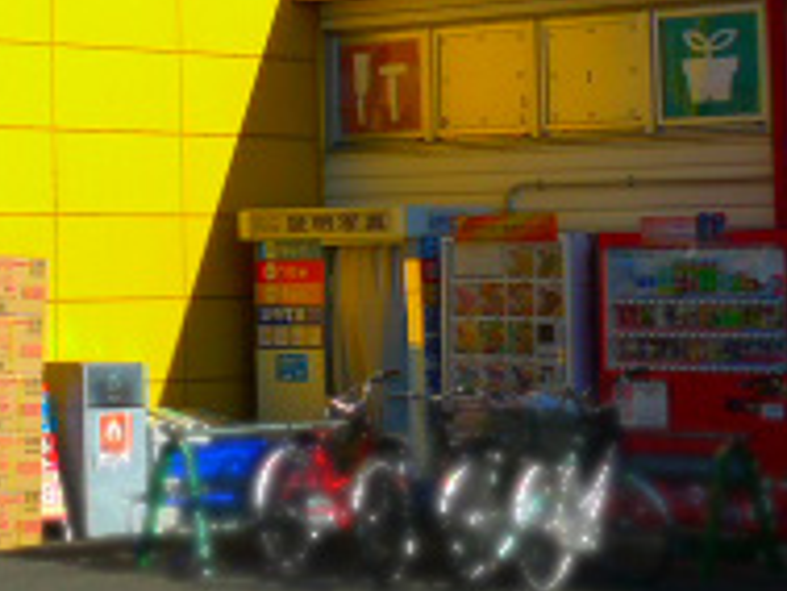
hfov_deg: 11.9
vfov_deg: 9.2
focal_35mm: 159
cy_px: -133
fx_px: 3617
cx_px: -333
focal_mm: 10
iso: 80
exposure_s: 1/800
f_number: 4
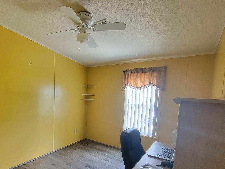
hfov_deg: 79.4
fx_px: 130
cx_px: 77
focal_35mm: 20
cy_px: 103
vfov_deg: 65.2
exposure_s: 1/40
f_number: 2.2
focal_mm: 2.2
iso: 320
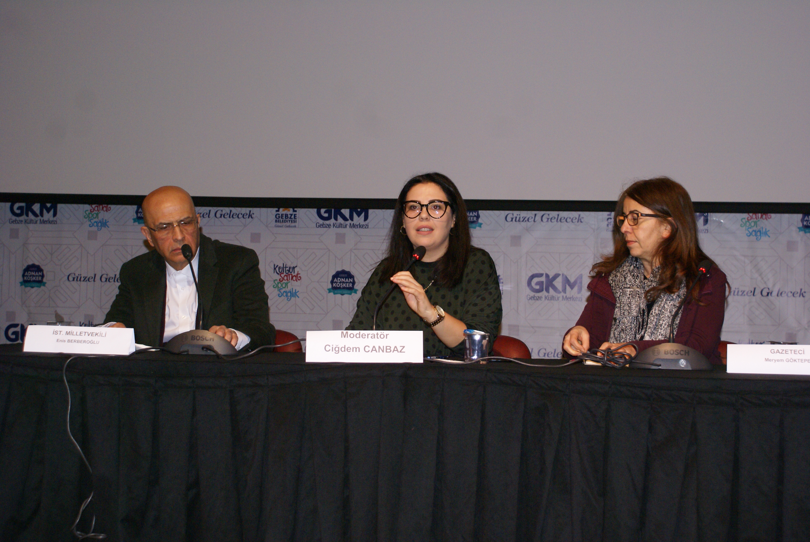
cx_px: 405
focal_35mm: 52
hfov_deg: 37.8
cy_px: 271
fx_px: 1183
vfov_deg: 25.8
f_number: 5.6
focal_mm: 35
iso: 400
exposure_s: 1/60
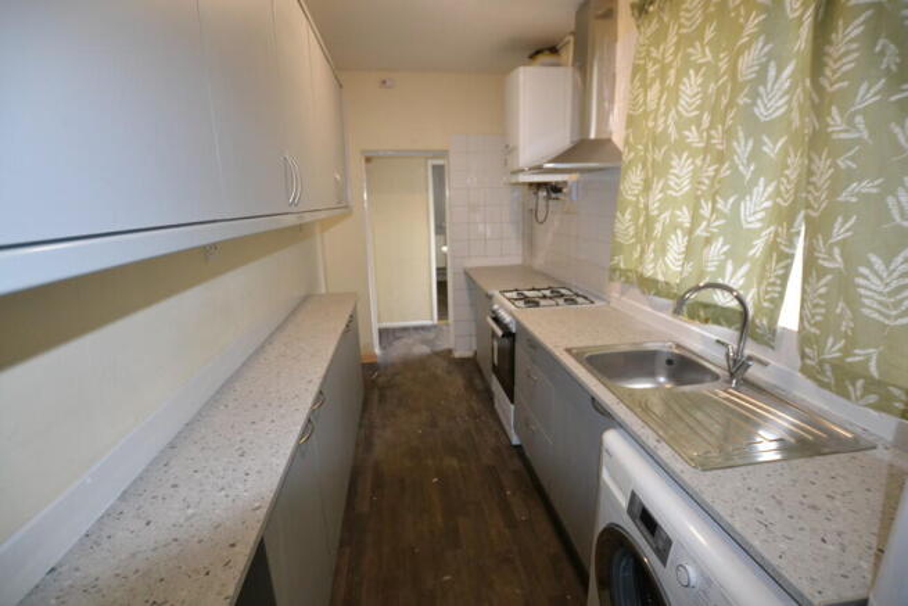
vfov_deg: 77.4
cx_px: 454
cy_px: 303
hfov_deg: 100.4
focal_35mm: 15
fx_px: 378
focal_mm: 10
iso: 1250
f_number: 3.5
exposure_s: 1/60
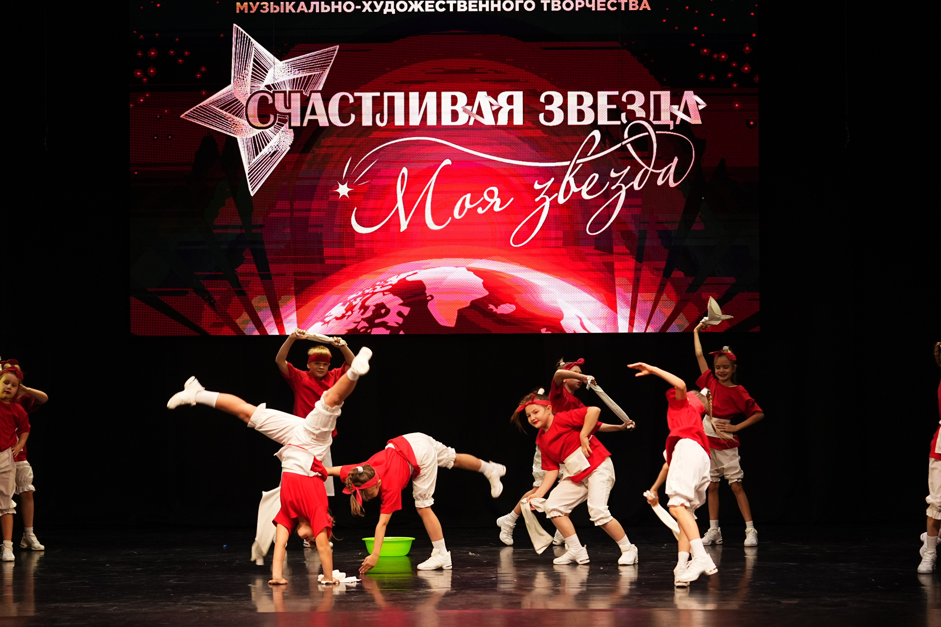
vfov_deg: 12.9
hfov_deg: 19.3
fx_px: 2771
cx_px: 473
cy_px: 315
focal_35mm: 106
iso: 1000
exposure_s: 1/400
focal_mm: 70
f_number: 2.8
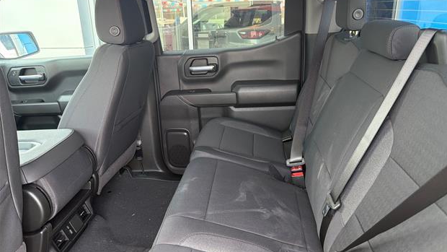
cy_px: 129
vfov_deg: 42.9
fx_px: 320
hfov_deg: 69.8
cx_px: 230
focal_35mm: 27
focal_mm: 6.76
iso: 200
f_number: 1.78
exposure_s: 1/153
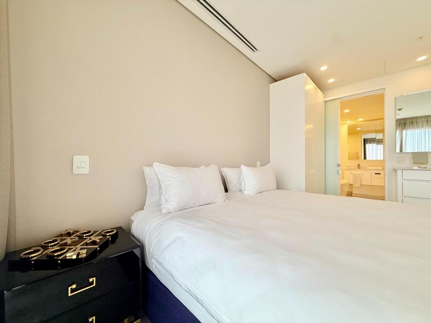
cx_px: 216
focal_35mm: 14
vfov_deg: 85.7
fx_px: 174
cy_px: 162
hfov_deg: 102.1
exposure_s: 1/100
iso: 100
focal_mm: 2.22
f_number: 2.2
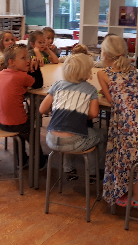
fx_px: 429
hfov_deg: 18.2
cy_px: 72
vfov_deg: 31.5
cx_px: 49
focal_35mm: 66
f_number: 1.9
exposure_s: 1/33
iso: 64
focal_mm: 3.6
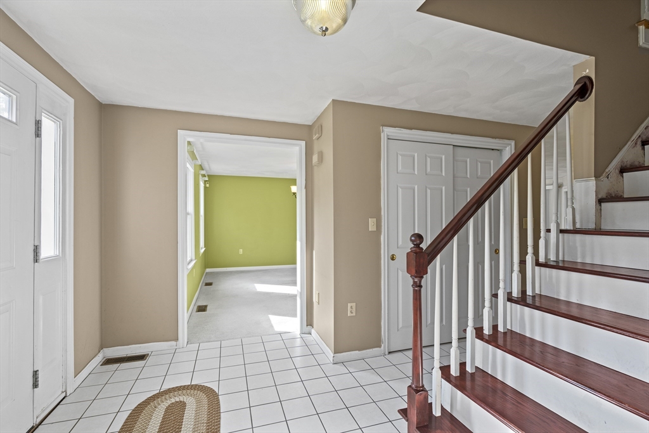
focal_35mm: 16
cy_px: 216
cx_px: 324
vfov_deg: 73.8
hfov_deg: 96.7
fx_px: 288
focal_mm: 16
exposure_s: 1/20
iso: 400
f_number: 6.3
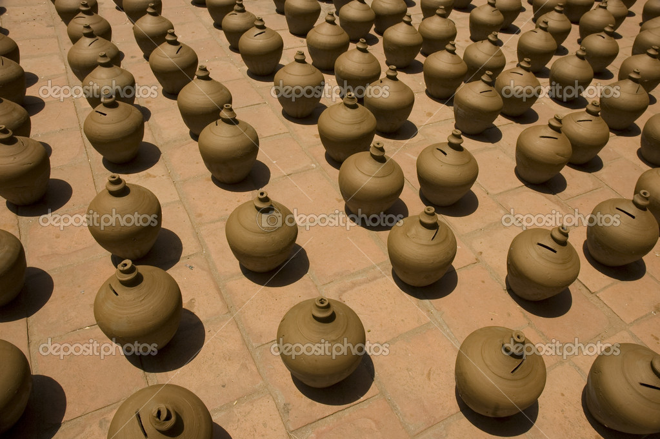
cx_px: 330
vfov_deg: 47.8
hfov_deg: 67.4
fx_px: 495
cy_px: 220
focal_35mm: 27
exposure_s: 1/160
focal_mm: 18
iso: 200
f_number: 10
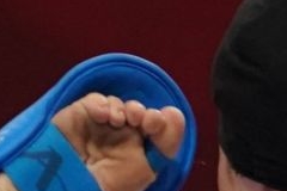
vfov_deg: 0.5
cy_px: 409
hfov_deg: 0.7
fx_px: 23173
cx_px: -213
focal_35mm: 2907
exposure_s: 1/1000
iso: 2500
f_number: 4
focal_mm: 258
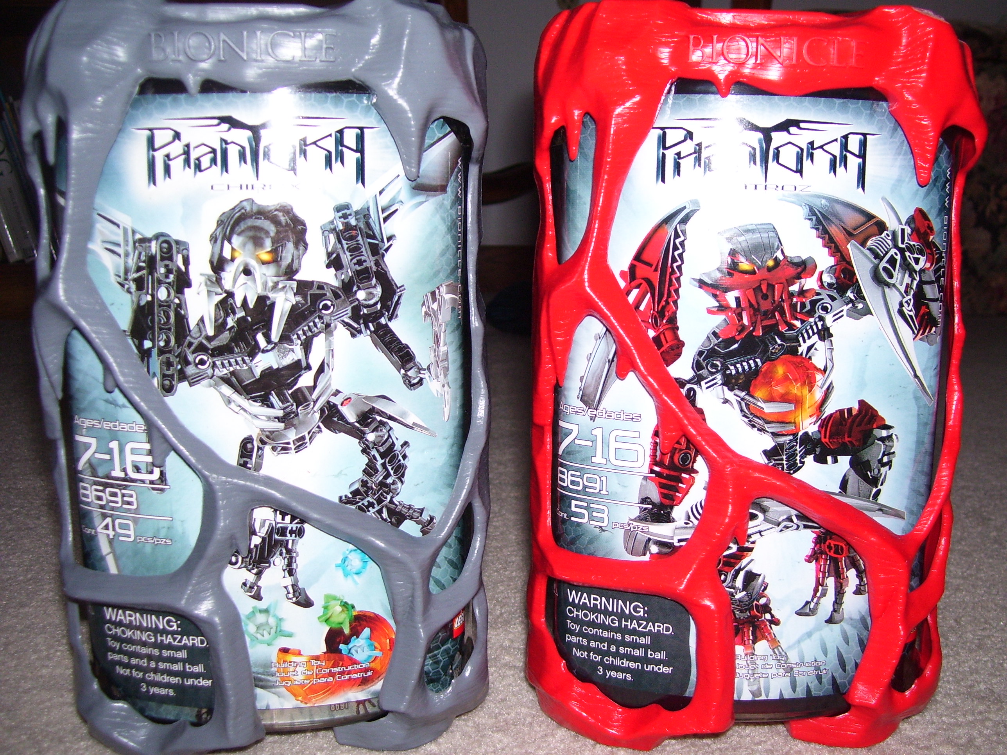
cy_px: 378
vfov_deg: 38.7
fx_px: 1076
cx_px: 504
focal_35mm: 37
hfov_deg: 50.1
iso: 125
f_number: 2.7
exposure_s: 1/60
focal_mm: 6
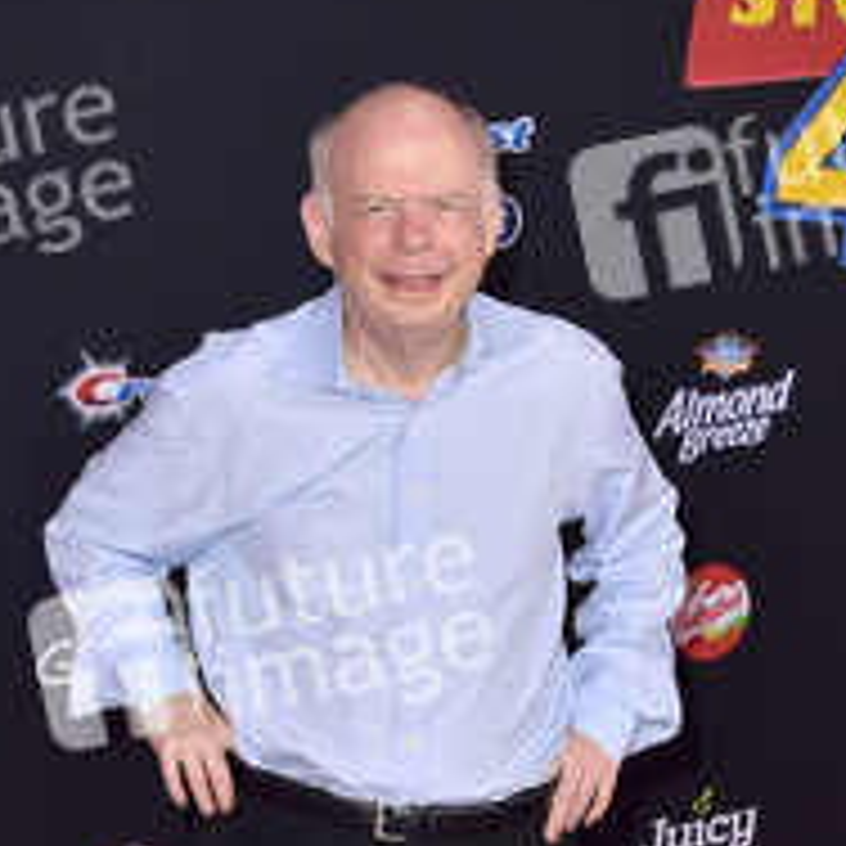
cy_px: 868
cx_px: 394
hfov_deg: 16.6
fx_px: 2903
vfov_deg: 16.2
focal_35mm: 105
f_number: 7.1
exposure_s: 1/250
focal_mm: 58
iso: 500
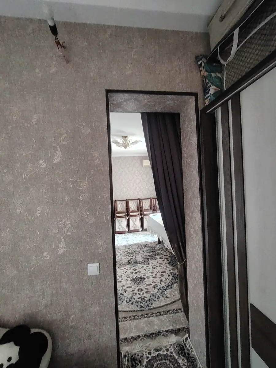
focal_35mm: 17
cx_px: 138
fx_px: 181
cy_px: 184
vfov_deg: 91.0
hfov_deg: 74.7
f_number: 2.2
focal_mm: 1.42
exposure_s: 1/30
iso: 638
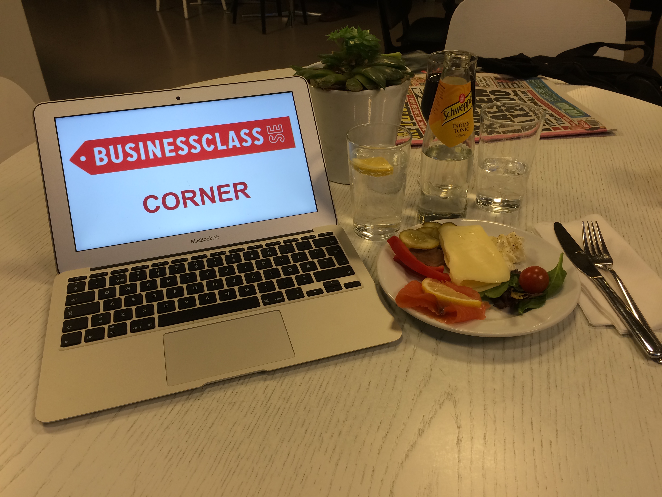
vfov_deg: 48.2
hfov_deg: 61.7
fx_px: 555
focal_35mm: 29
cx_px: 331
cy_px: 248
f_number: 2.2
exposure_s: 1/40
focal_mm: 4.15
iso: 40
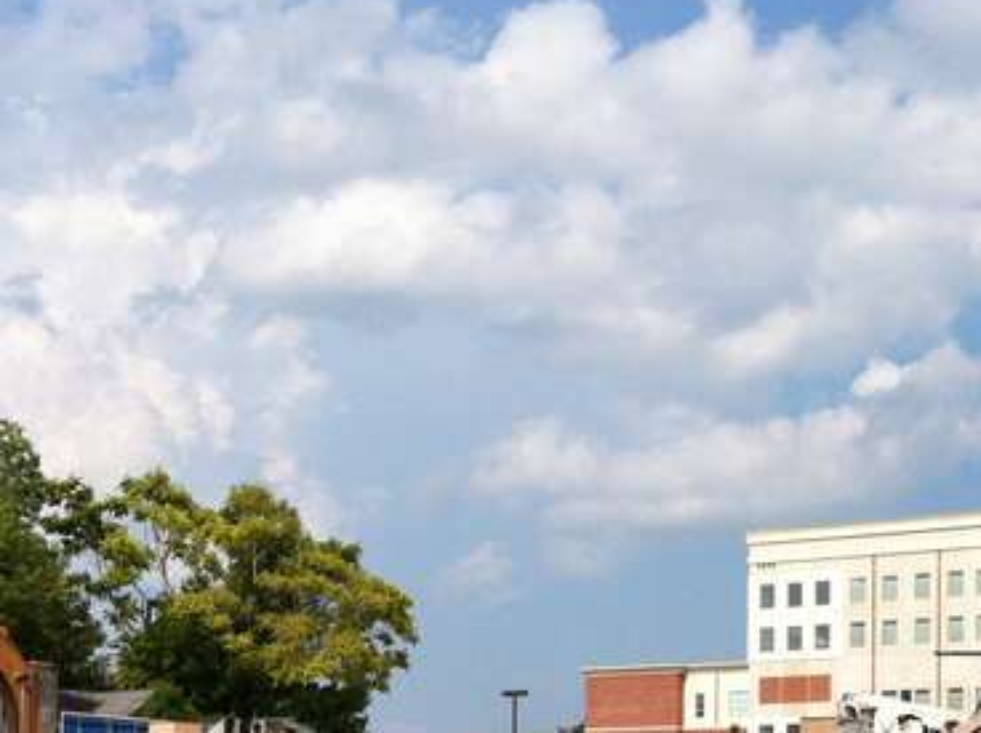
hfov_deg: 25.2
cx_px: 810
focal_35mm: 76
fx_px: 2151
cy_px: 762
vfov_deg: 18.7
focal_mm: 3.85
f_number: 2.8
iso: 80
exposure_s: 1/2320
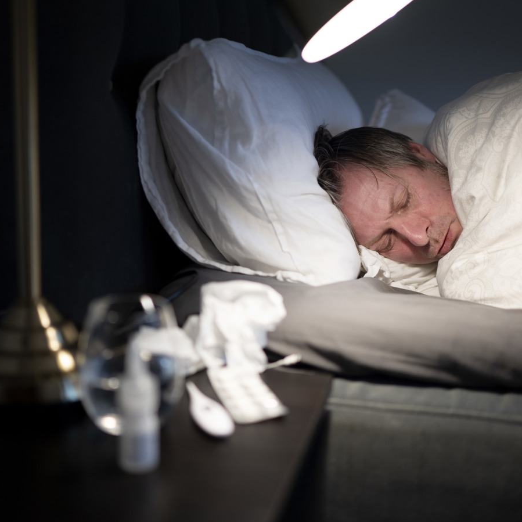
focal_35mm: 45
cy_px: 262
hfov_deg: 37.4
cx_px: 305
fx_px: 768
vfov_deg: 37.6
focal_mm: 35
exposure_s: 1/125
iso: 400
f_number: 1.4
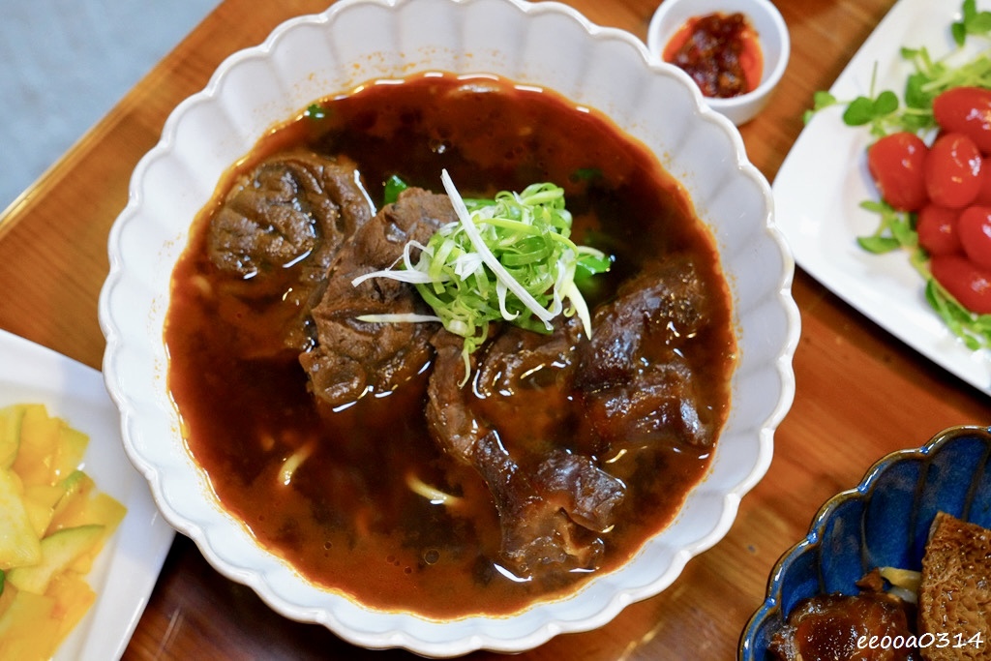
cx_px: 496
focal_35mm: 57
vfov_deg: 23.8
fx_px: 1569
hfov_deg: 35.0
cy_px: 330
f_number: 7.1
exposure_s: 1/200
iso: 6400
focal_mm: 57
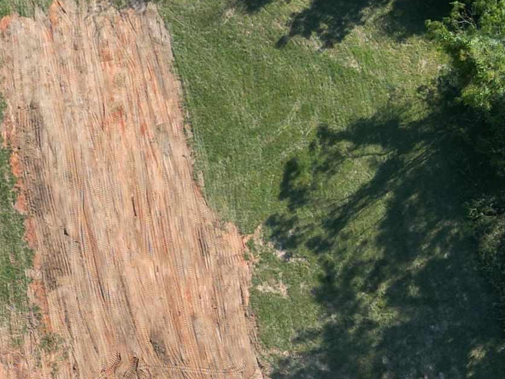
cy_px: 479
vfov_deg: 16.0
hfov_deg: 21.1
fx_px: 1283
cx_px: -57
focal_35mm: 88
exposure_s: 1/1600
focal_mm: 6.72
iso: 140
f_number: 1.7
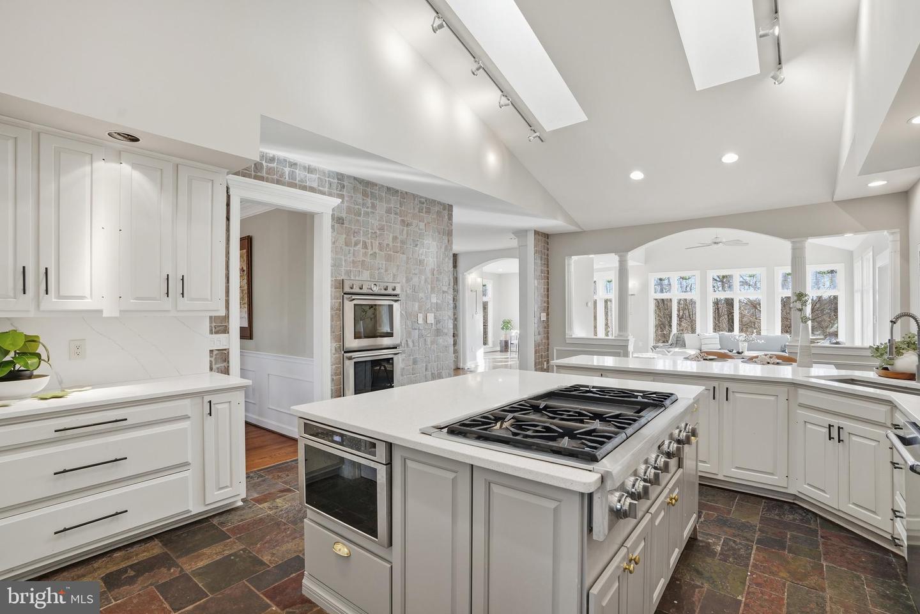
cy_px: 307
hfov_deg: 96.7
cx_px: 460
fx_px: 409
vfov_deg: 73.7
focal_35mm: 16
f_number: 8
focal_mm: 16
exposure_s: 1/125
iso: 400
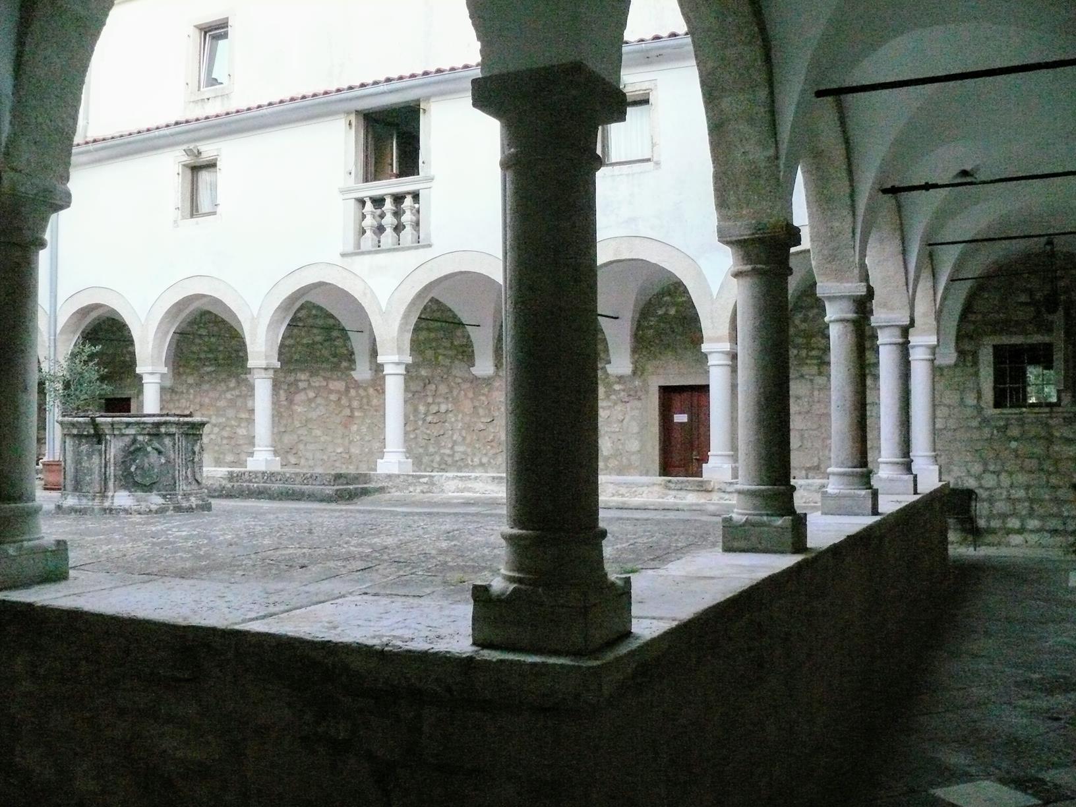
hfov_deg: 52.6
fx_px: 1088
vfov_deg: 40.7
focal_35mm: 35
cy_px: 404
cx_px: 538
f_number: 2.8
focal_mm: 7.4
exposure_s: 1/30
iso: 800
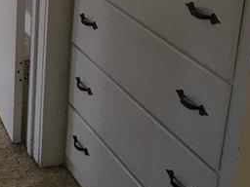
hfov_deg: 21.4
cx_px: -20
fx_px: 628
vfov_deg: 16.5
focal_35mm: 87
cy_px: -9
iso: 50
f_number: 2.2
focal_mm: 4.15
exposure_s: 1/33
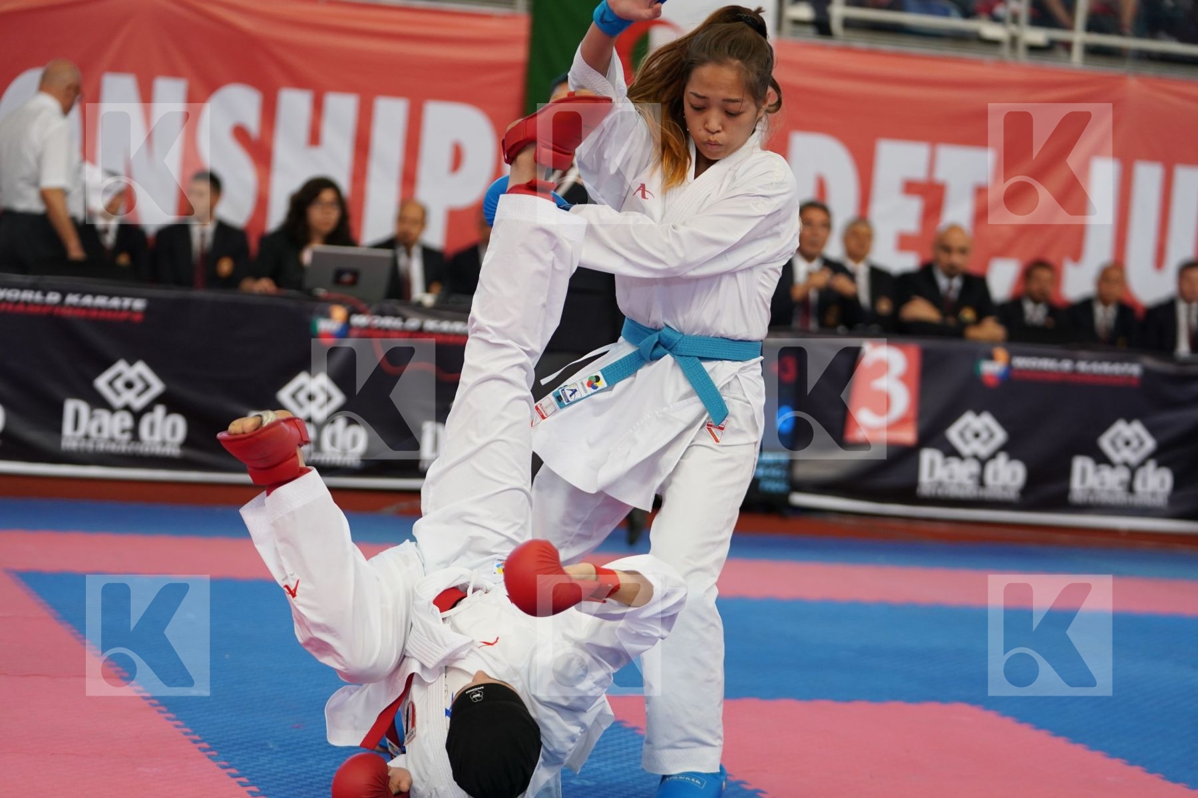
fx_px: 3028
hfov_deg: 22.4
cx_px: 599
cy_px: 399
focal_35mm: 91
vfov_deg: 15.0
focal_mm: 91
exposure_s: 1/800
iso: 1600
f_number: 2.8
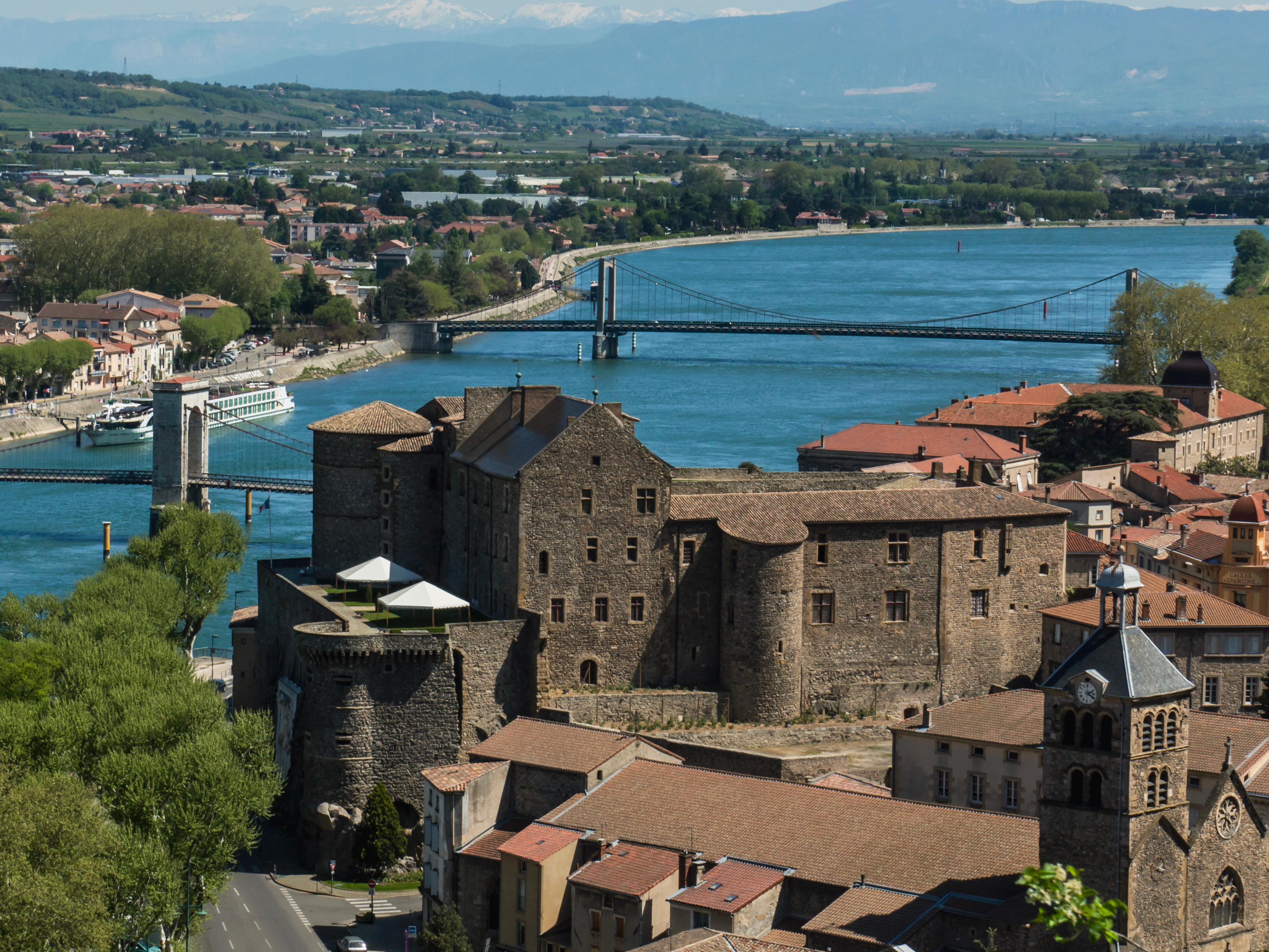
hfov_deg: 18.5
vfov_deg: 13.9
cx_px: 383
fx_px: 3886
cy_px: 353
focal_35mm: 106
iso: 125
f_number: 11
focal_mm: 50
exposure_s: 1/125
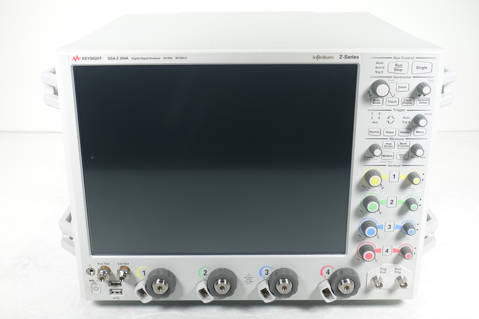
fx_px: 612
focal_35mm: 46
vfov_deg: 29.2
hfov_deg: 42.7
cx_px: 240
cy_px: 160
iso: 125
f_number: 4
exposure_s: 1/80
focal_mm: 16.84
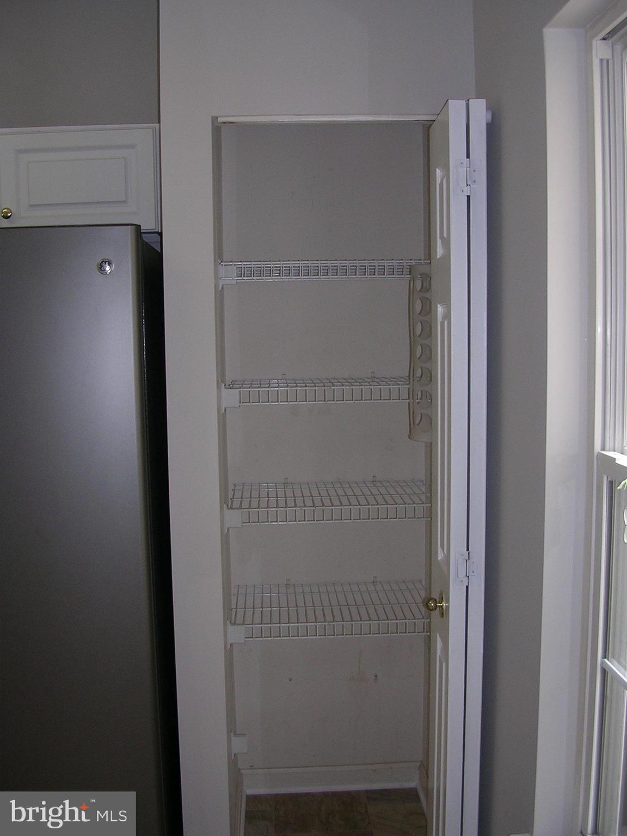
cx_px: 314
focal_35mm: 38
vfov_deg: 49.0
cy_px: 418
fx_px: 918
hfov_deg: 37.7
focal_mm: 5.8
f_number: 2.8
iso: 50
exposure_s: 1/60.1
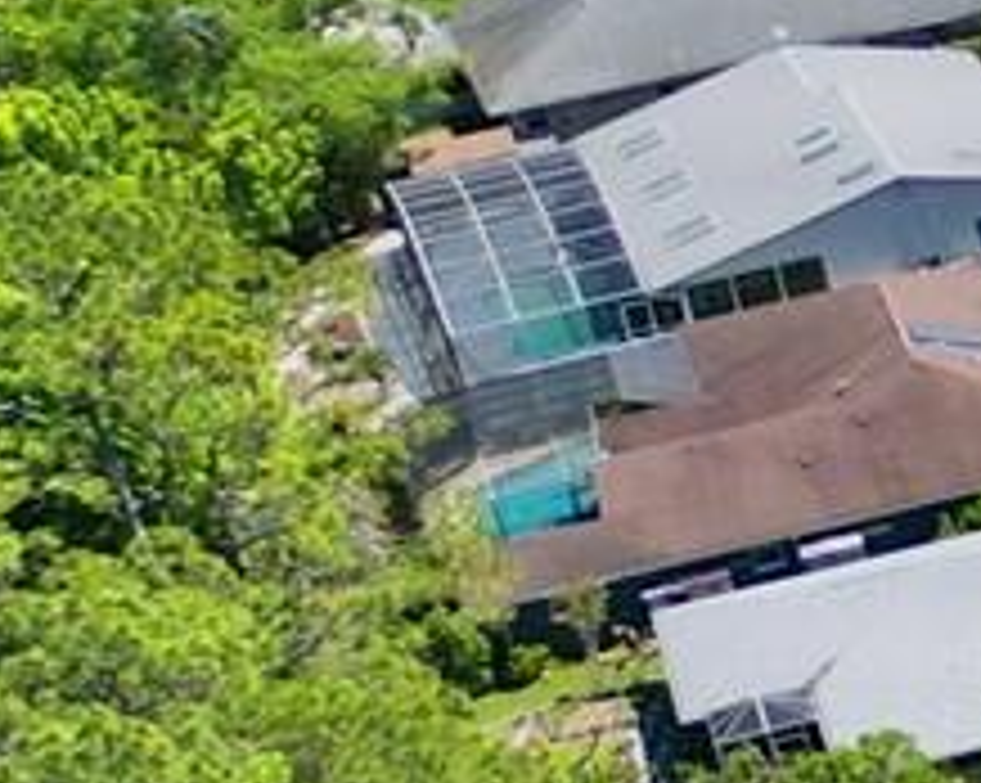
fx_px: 4989
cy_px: 356
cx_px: 3357
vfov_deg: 9.0
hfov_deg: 8.5
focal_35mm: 172
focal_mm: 6.72
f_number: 1.7
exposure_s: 1/5000
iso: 120
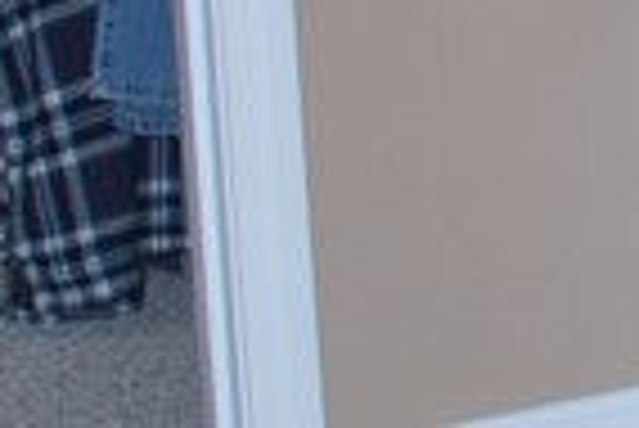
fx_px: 4478
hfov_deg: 7.5
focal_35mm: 252
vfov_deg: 5.3
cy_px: -536
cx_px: 1685
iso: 200
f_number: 4
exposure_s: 1/60
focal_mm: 22
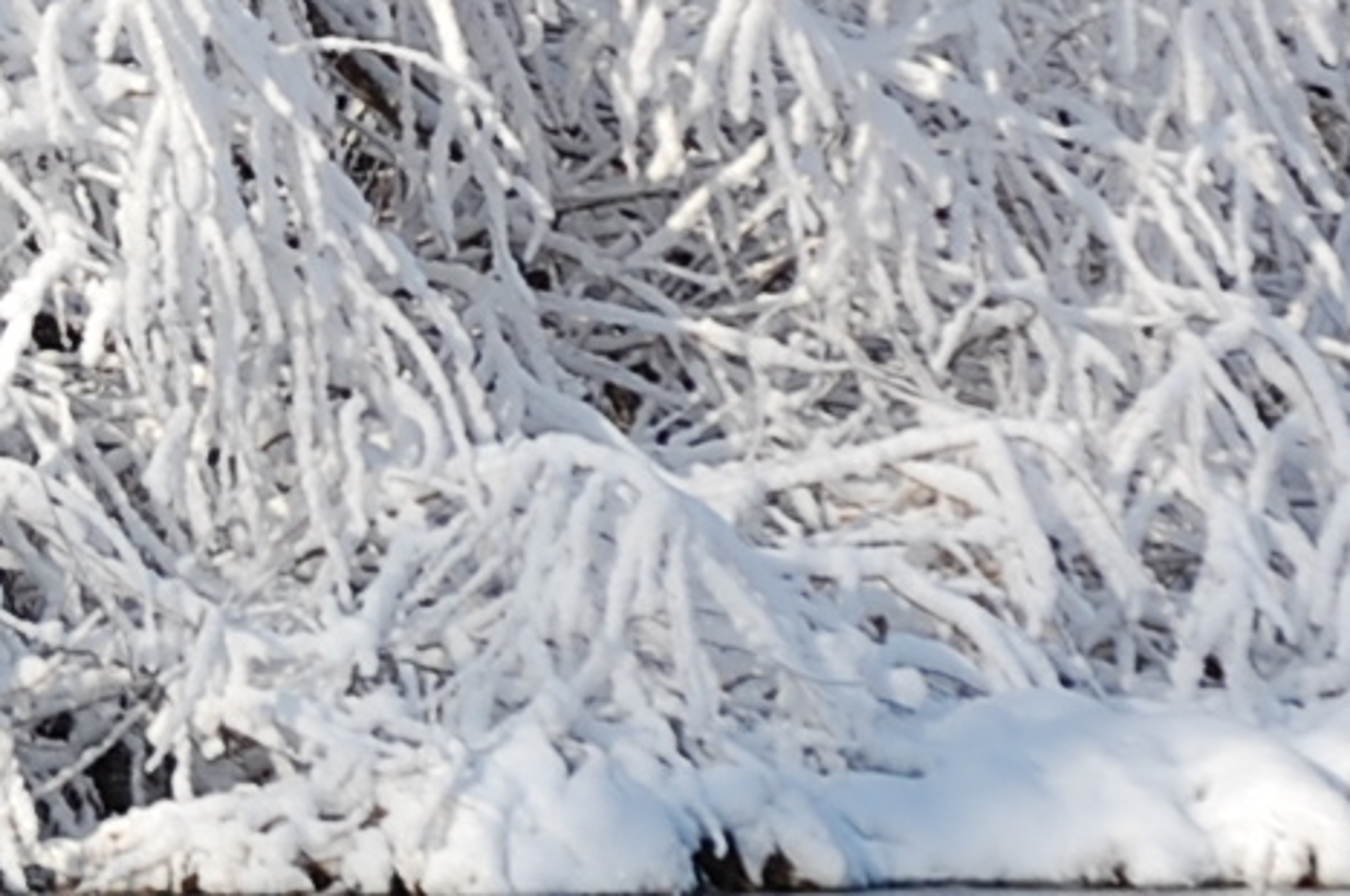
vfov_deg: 1.9
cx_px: -584
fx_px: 27112
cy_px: -110
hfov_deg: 2.8
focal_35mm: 724
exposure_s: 1/640
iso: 200
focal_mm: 100
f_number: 8
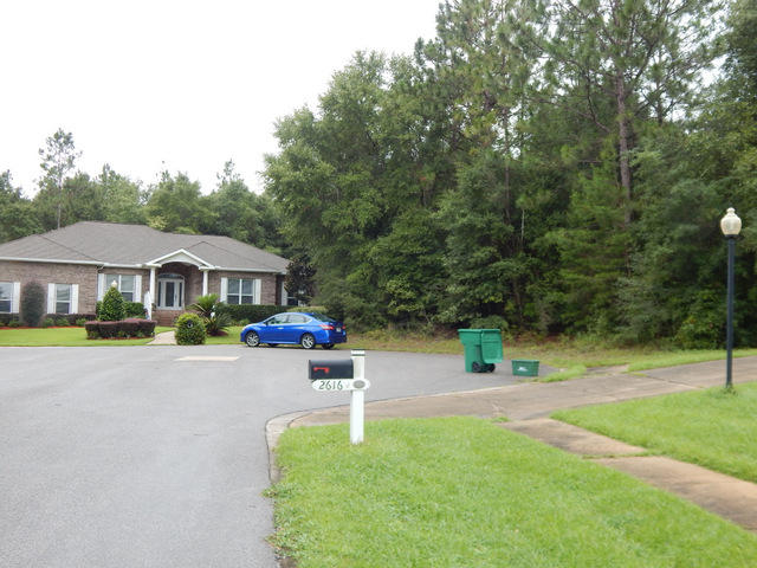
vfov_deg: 37.7
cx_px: 378
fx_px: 831
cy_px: 284
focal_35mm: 38
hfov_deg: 49.0
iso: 125
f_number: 3.4
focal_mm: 6.8
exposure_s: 1/250
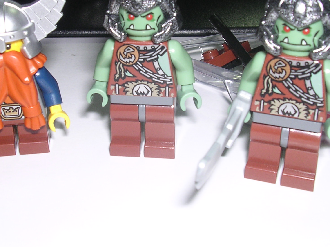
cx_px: 147
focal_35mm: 53
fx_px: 505
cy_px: 76
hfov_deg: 36.1
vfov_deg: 27.3
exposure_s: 1/60.1
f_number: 5.6
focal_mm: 5.8
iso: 100
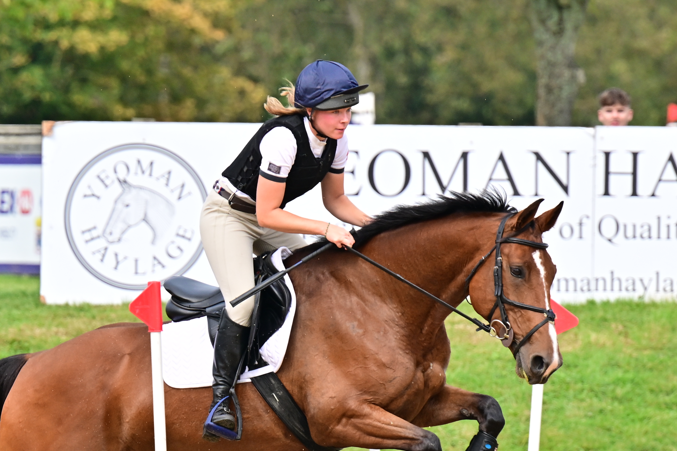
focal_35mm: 701
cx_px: 345
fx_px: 13178
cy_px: 358
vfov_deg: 2.0
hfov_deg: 2.9
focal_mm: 260
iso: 360
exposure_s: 1/800
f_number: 5.6
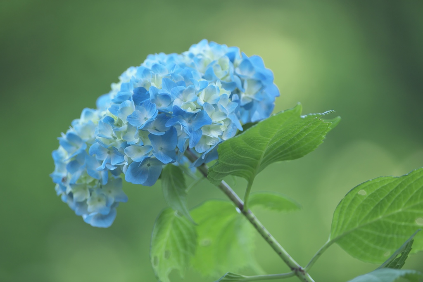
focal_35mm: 300
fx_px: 3525
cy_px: 141
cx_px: 212
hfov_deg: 6.9
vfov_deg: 4.6
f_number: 4
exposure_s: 1/250
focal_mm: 300
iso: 250
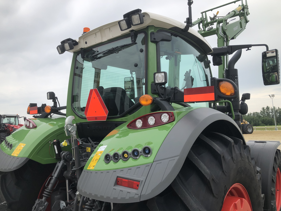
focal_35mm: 28
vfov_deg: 49.7
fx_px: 227
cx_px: 140
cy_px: 106
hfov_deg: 63.4
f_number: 1.8
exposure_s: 1/1104
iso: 20
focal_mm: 3.99
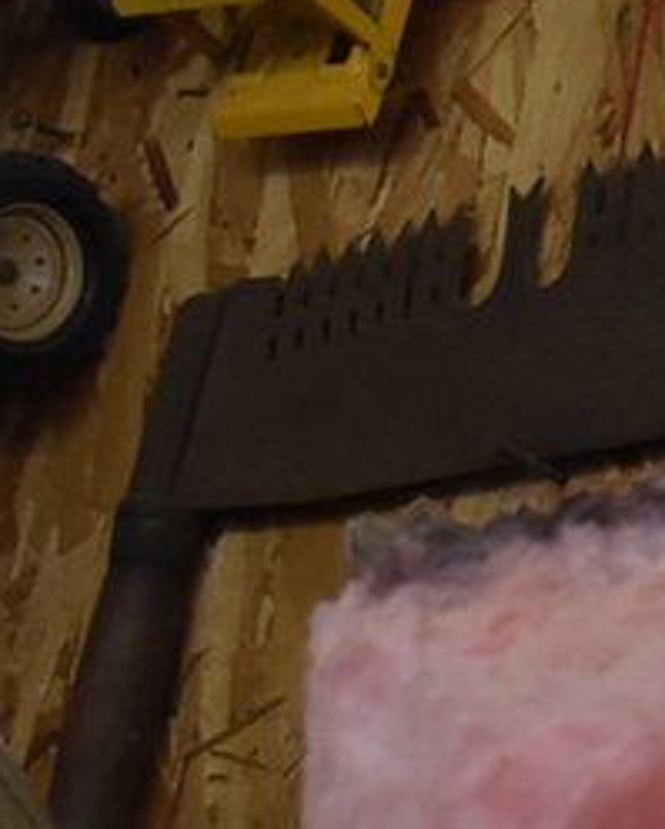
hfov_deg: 5.1
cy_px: -236
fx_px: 6856
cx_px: 2449
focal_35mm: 279
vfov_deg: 6.9
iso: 800
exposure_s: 1/125
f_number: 4.2
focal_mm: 29
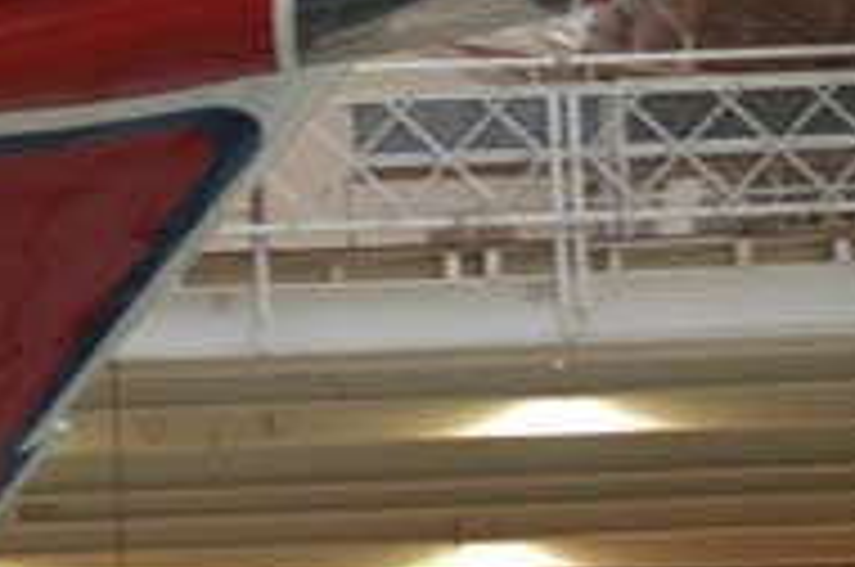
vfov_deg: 4.3
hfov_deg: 6.5
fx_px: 7492
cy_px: -194
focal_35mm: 316
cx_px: -50
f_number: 3.2
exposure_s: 1/40
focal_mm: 50
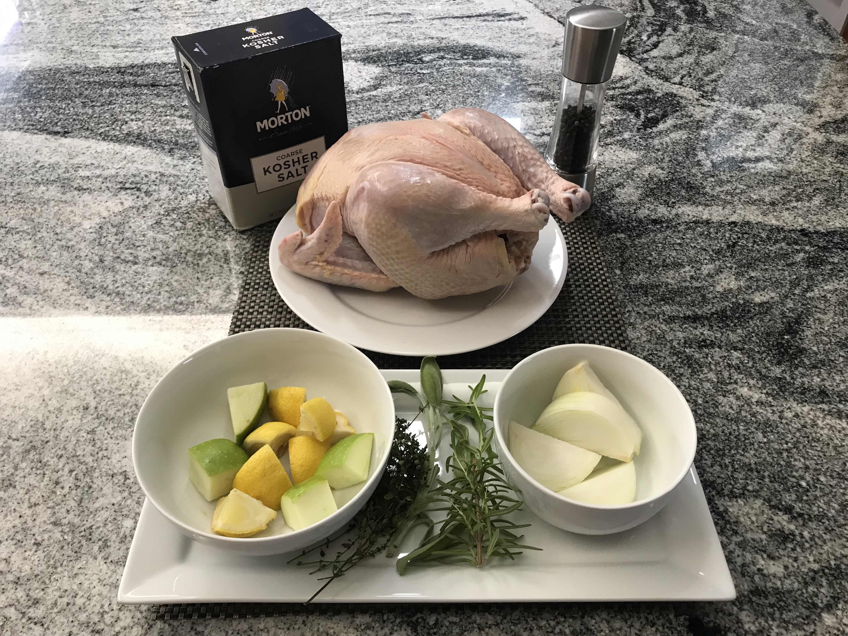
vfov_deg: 49.7
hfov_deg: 63.4
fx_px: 686
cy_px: 318
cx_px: 424
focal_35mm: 28
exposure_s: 1/24
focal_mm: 3.99
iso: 40
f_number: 1.8
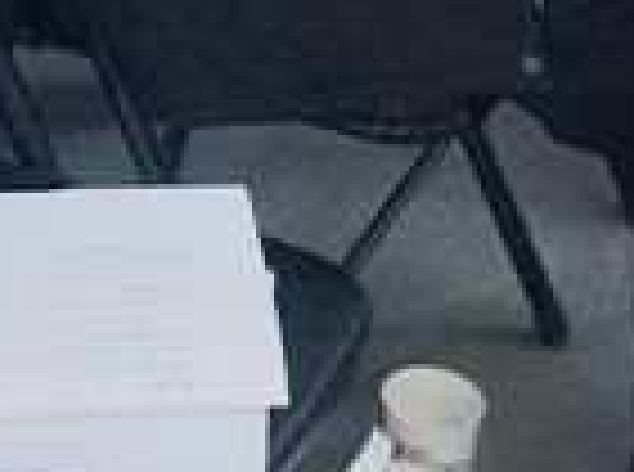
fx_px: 3014
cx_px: -130
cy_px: -751
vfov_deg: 8.1
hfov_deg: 11.8
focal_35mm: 165
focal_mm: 4.15
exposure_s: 1/33
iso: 64
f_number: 2.2
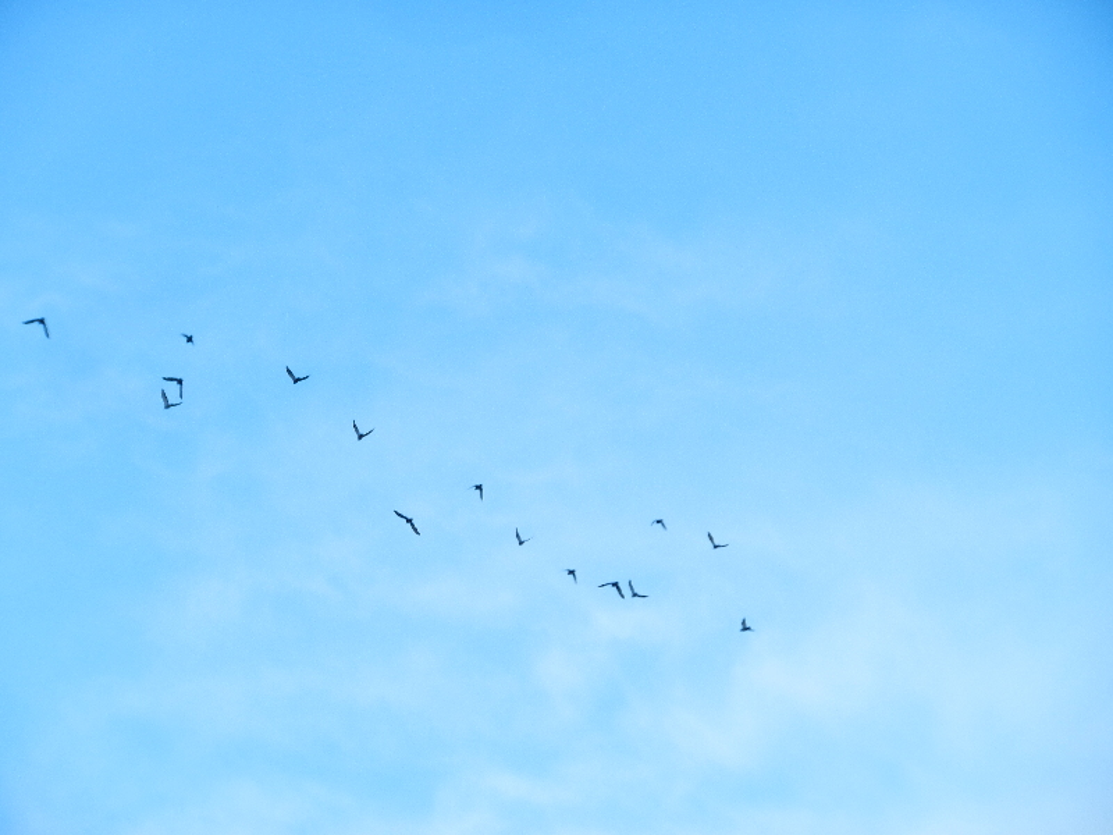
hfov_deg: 12.0
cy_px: 418
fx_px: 5305
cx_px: 556
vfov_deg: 9.0
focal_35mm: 165
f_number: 5.3
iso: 160
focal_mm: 29.7
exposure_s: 1/250
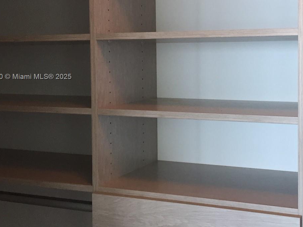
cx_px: 231
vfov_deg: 28.4
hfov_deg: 36.5
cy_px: 77
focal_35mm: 51
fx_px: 446
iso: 64
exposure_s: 1/30
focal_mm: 4.15
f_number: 2.2
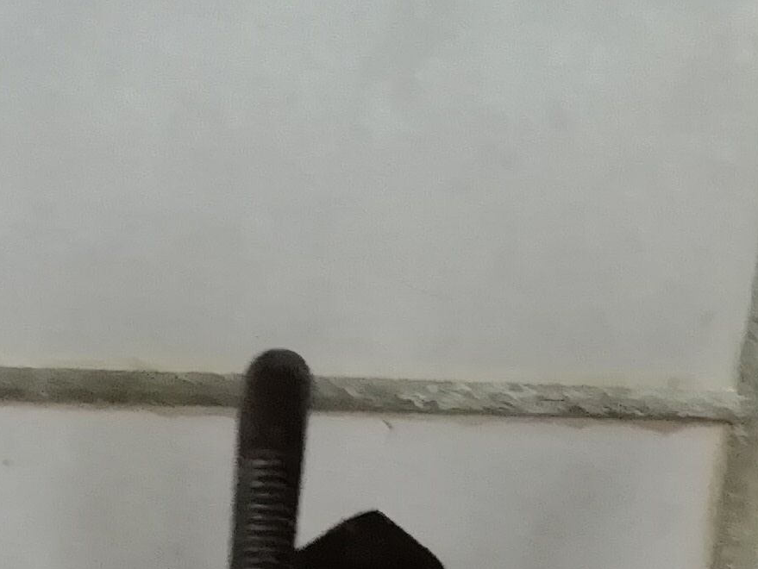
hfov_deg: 15.7
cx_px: 796
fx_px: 2694
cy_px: 1082
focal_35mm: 123
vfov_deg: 11.1
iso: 200
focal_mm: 3.46
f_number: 2.2
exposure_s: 1/33.3
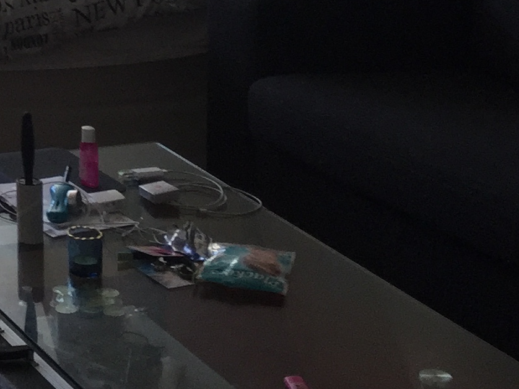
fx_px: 1694
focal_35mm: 113
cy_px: -229
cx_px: -363
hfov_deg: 15.4
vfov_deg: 12.3
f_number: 2.2
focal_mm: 4.15
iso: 32
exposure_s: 1/111
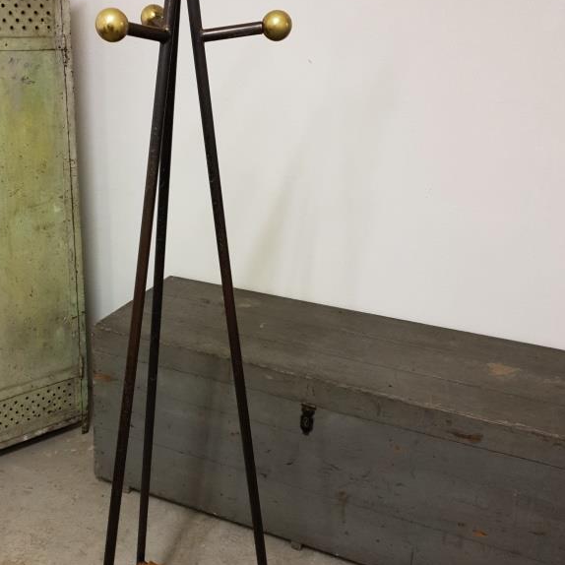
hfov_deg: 40.6
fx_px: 757
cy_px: 284
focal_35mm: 41
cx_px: 205
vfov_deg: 40.9
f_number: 1.5
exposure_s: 1/33
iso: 250
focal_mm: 4.3
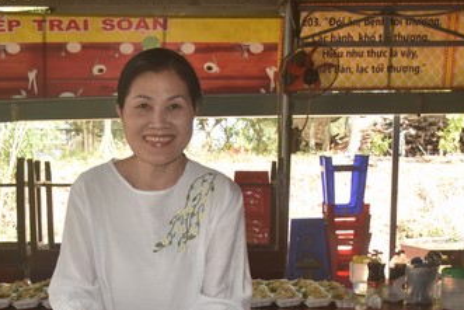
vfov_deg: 22.4
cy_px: 288
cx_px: 147
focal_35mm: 59
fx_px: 761
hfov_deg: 33.6
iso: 2000
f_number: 10
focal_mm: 30
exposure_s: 1/200
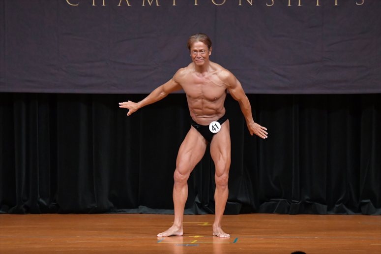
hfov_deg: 7.6
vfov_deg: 5.1
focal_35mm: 270
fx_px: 2856
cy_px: 127
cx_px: 190
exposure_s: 1/400
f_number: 5.6
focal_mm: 180
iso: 5000
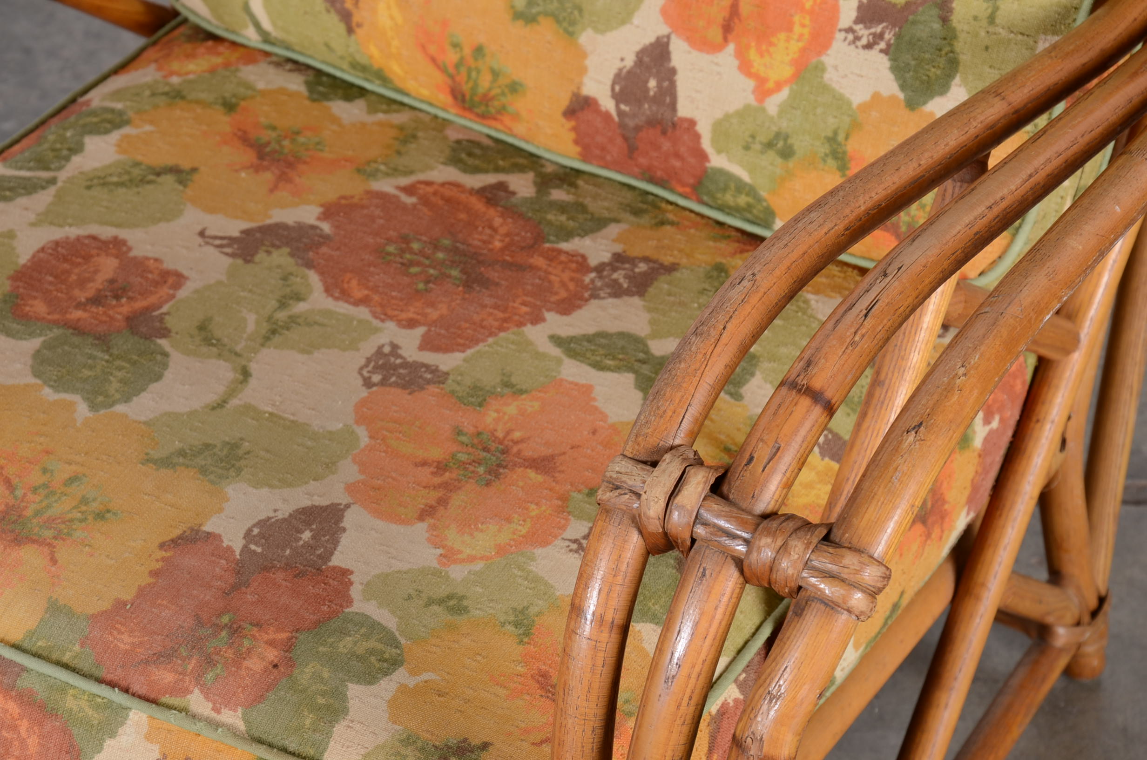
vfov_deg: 11.4
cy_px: 380
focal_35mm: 120
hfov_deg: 17.1
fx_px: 3815
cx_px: 574
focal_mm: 80
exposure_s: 1/125
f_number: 9
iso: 100
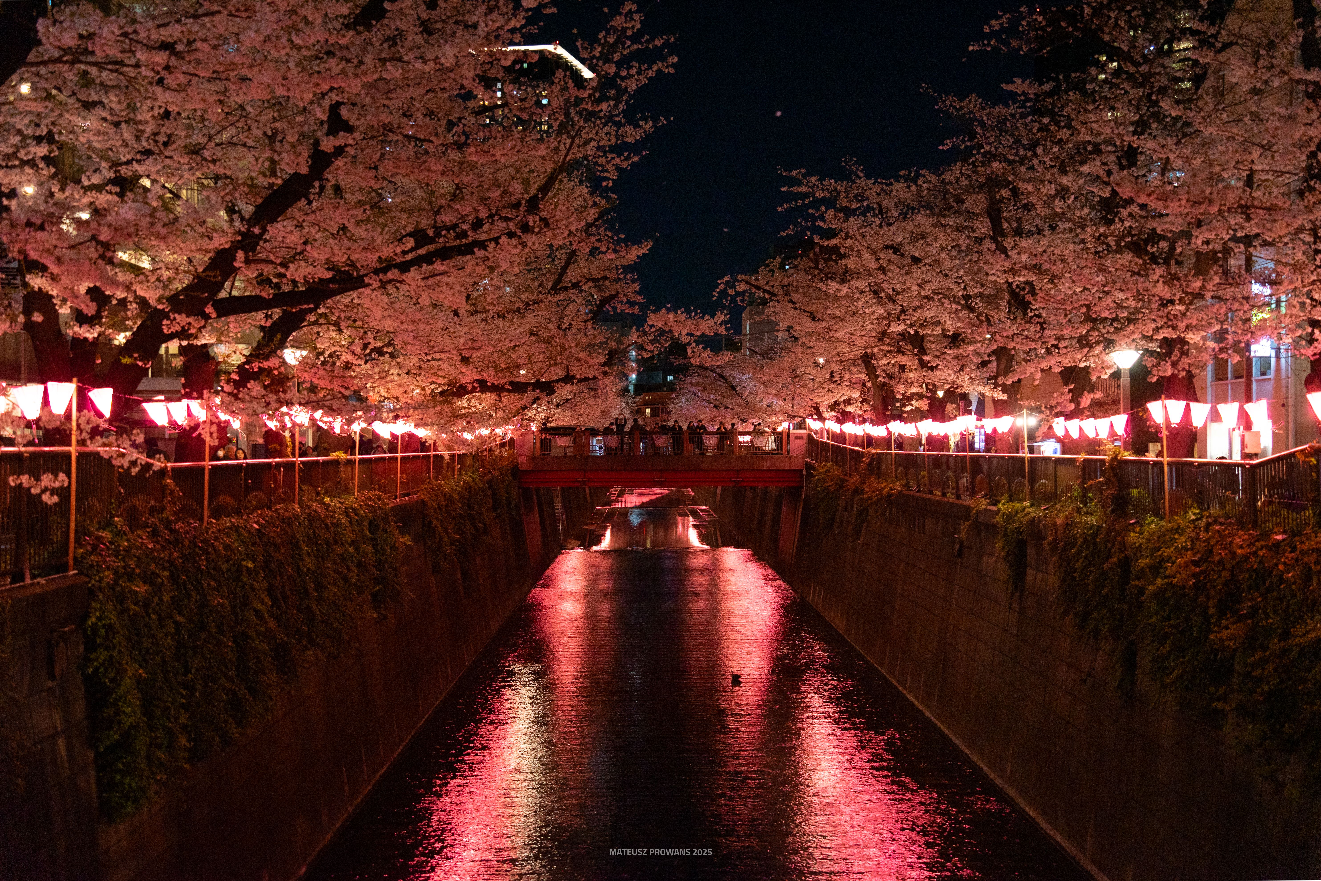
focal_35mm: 47
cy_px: 440
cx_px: 660
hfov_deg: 41.9
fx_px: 1725
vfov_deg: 28.6
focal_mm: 47
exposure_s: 1/60
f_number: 3.5
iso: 500
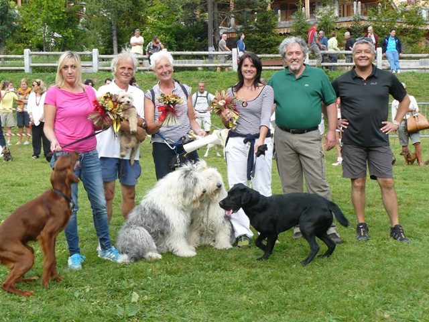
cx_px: 214
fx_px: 731
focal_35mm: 59
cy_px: 161
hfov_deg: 32.7
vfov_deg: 24.8
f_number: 4
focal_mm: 9.8
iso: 100
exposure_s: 1/100
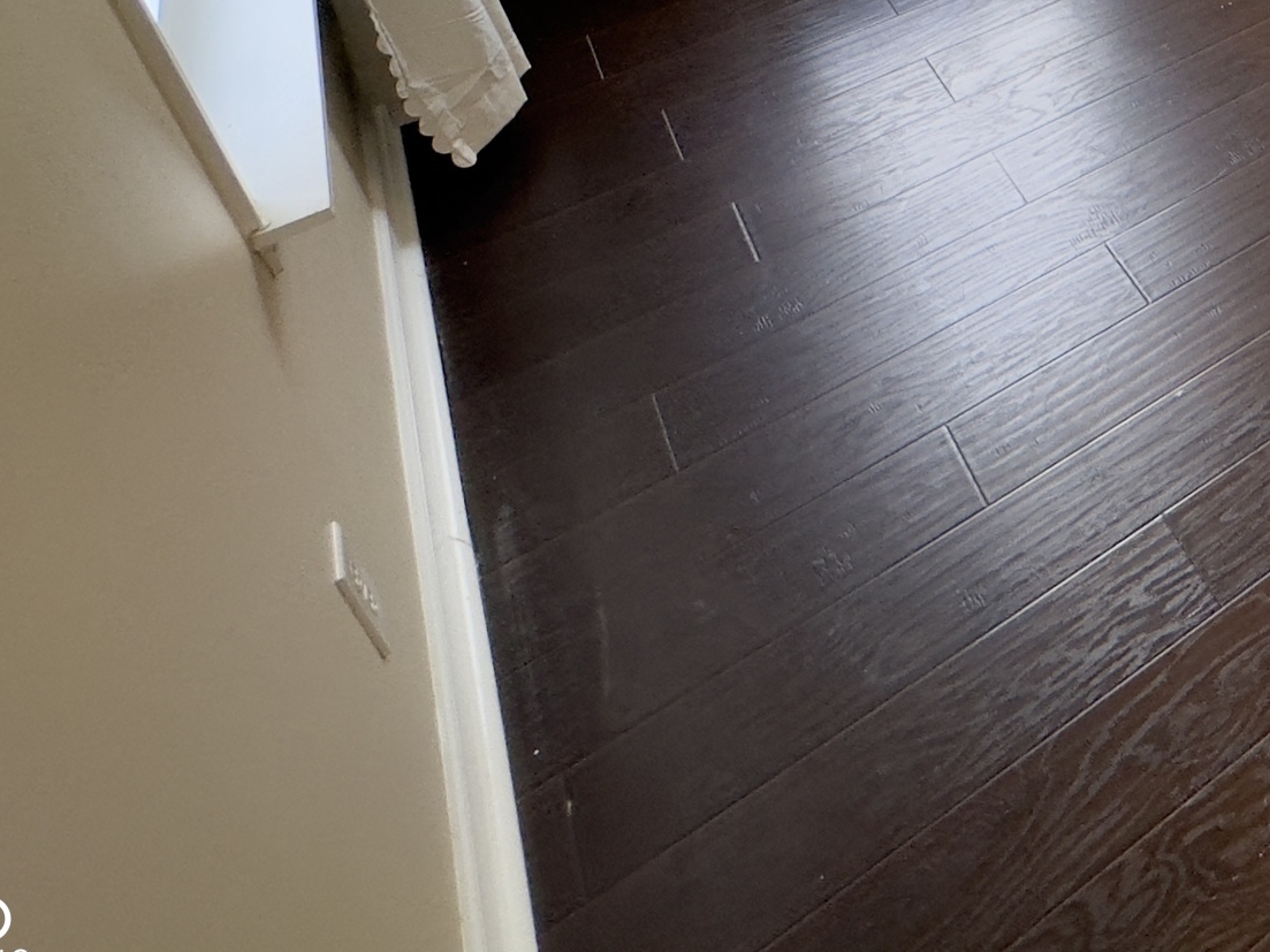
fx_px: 1431
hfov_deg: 34.7
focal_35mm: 39
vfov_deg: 28.9
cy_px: -327
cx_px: 1627
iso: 125
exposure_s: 1/120
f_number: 2.2
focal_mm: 2.22
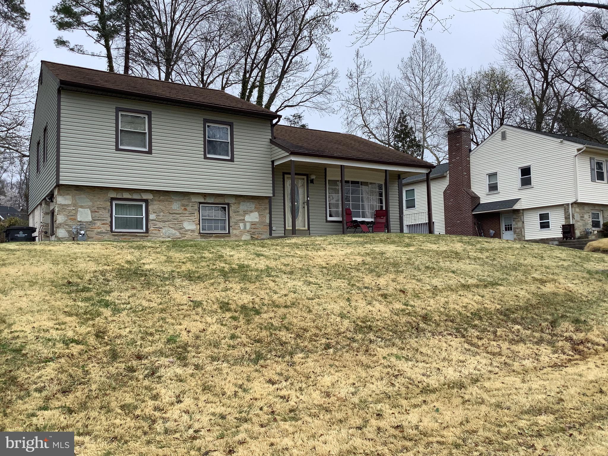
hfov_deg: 58.4
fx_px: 544
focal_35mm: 31
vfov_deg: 45.4
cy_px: 228
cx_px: 304
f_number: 2.4
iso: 25
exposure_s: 1/515
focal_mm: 3.3
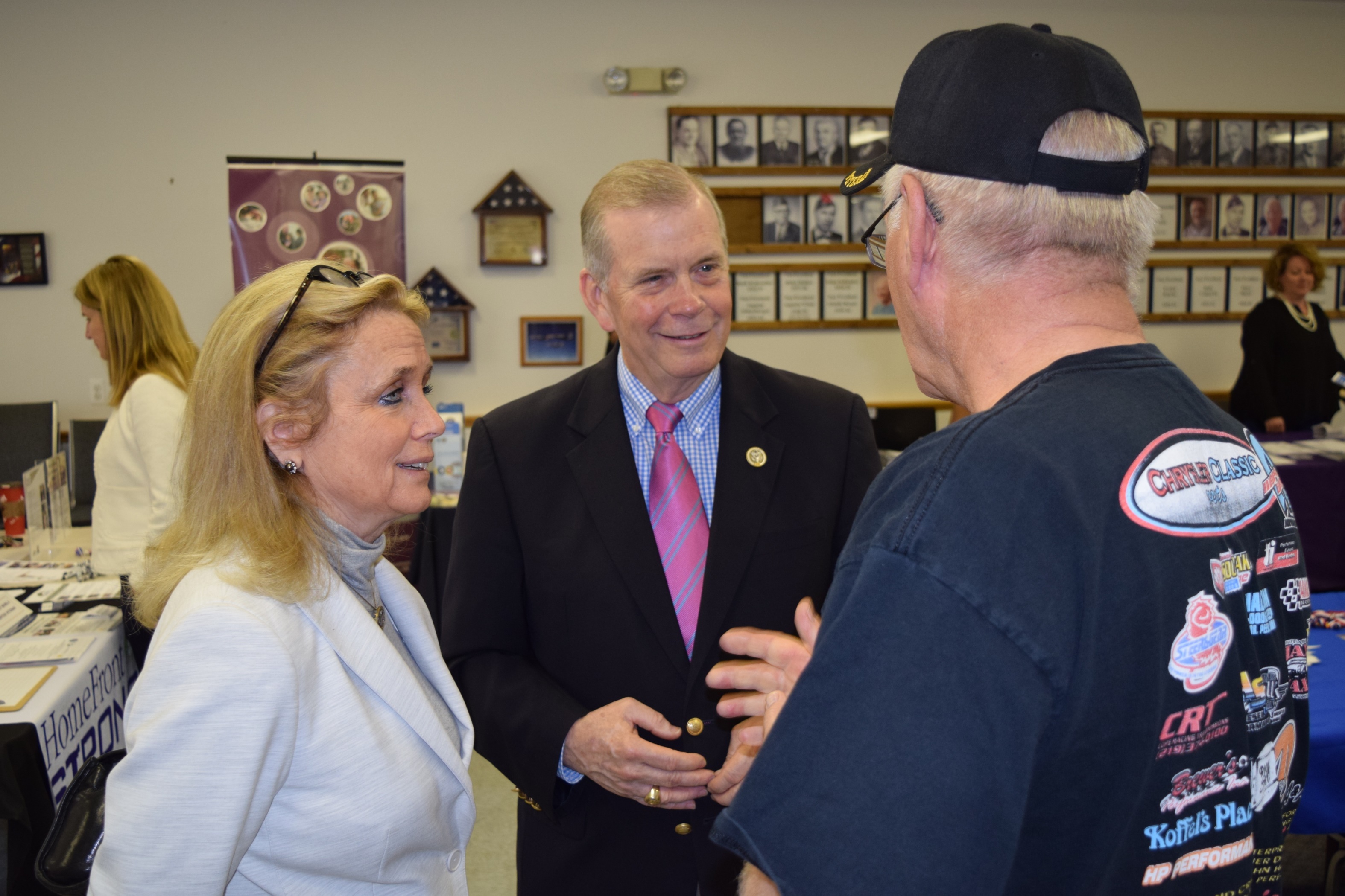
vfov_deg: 36.9
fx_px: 1345
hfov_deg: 53.1
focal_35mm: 36
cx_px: 672
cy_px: 448
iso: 800
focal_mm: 24
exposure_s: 1/80
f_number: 4.5
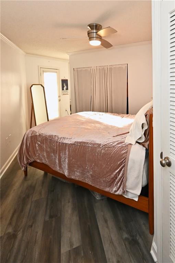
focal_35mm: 14
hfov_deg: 81.1
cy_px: 132
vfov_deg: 104.3
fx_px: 102
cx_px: 88
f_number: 7.1
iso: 2000
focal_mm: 14
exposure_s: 1/125
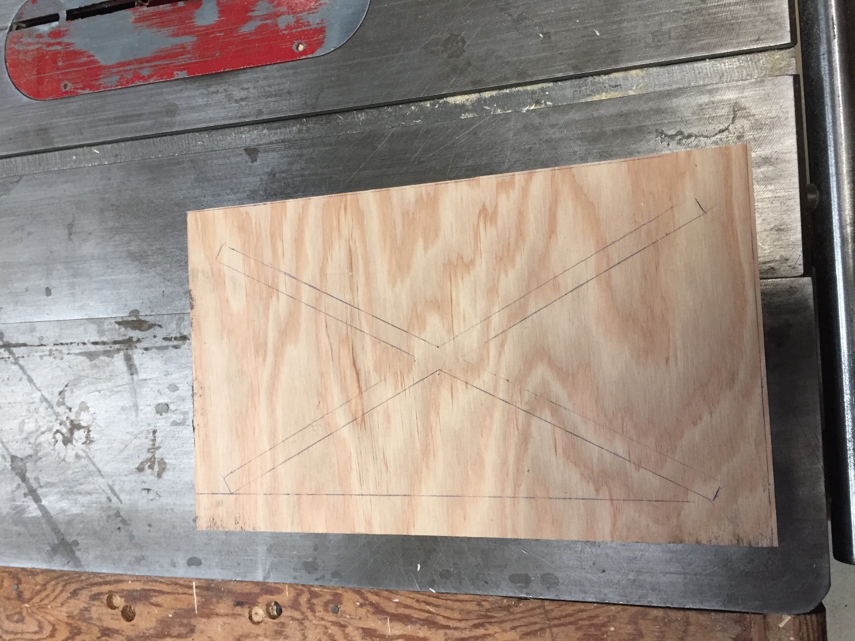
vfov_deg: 48.2
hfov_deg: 61.7
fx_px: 716
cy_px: 320
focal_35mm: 29
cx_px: 428
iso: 125
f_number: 2.2
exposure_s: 1/30
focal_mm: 4.15
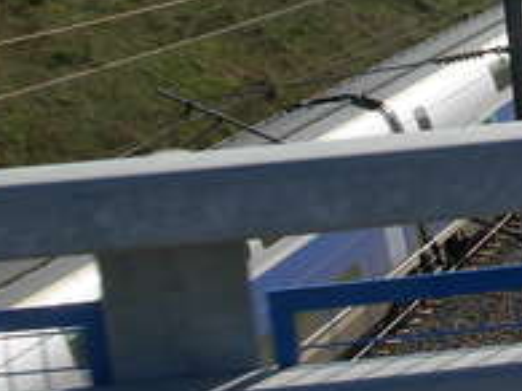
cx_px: 640
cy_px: -155
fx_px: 1763
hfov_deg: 16.1
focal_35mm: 117
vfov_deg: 12.2
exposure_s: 1/683
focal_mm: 6.3
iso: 79
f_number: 4.9
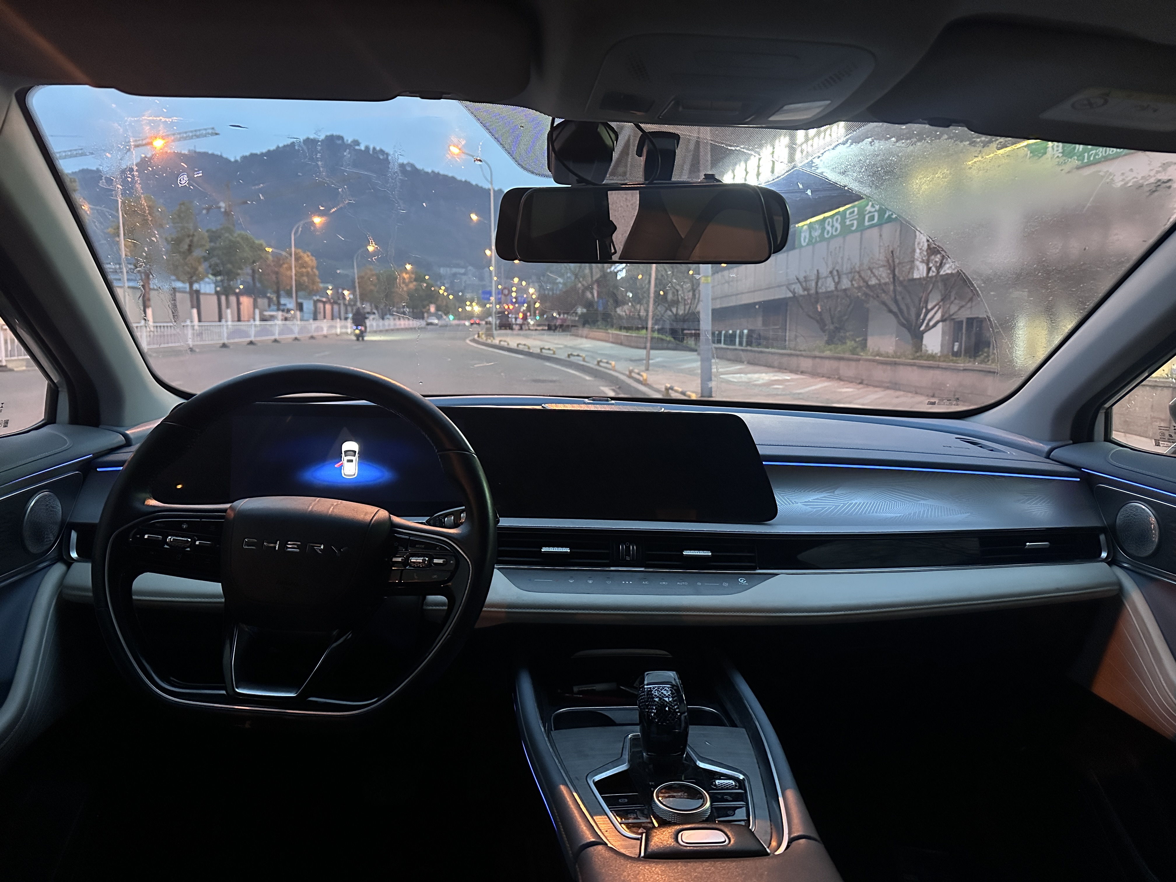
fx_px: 815
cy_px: 441
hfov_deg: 71.6
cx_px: 588
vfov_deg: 56.8
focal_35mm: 24
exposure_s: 1/33
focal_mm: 6.86
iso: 1000
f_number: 1.78
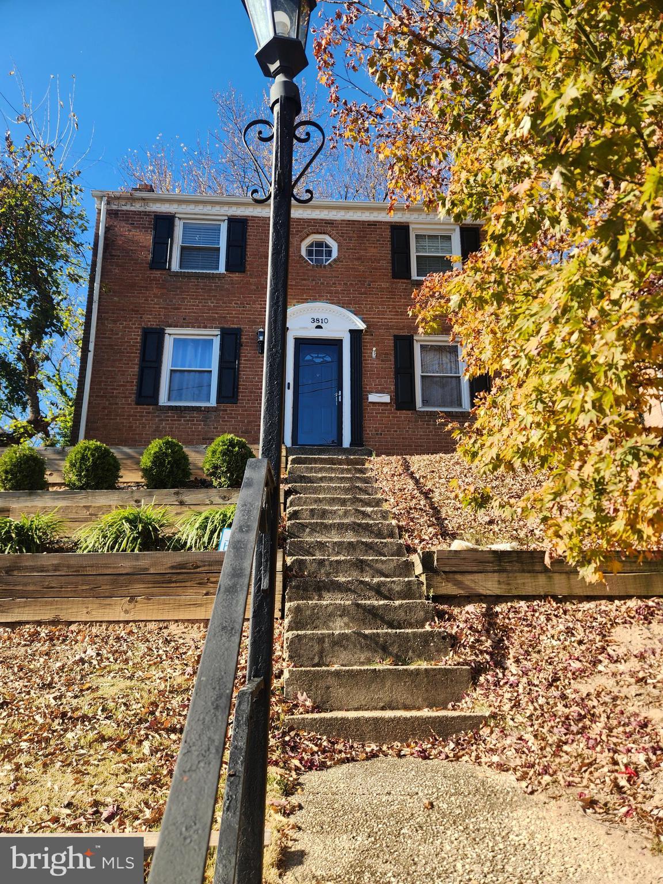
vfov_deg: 73.9
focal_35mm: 23
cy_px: 442
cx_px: 332
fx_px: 587
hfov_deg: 58.9
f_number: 1.8
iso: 20
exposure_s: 1/604
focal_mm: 5.4
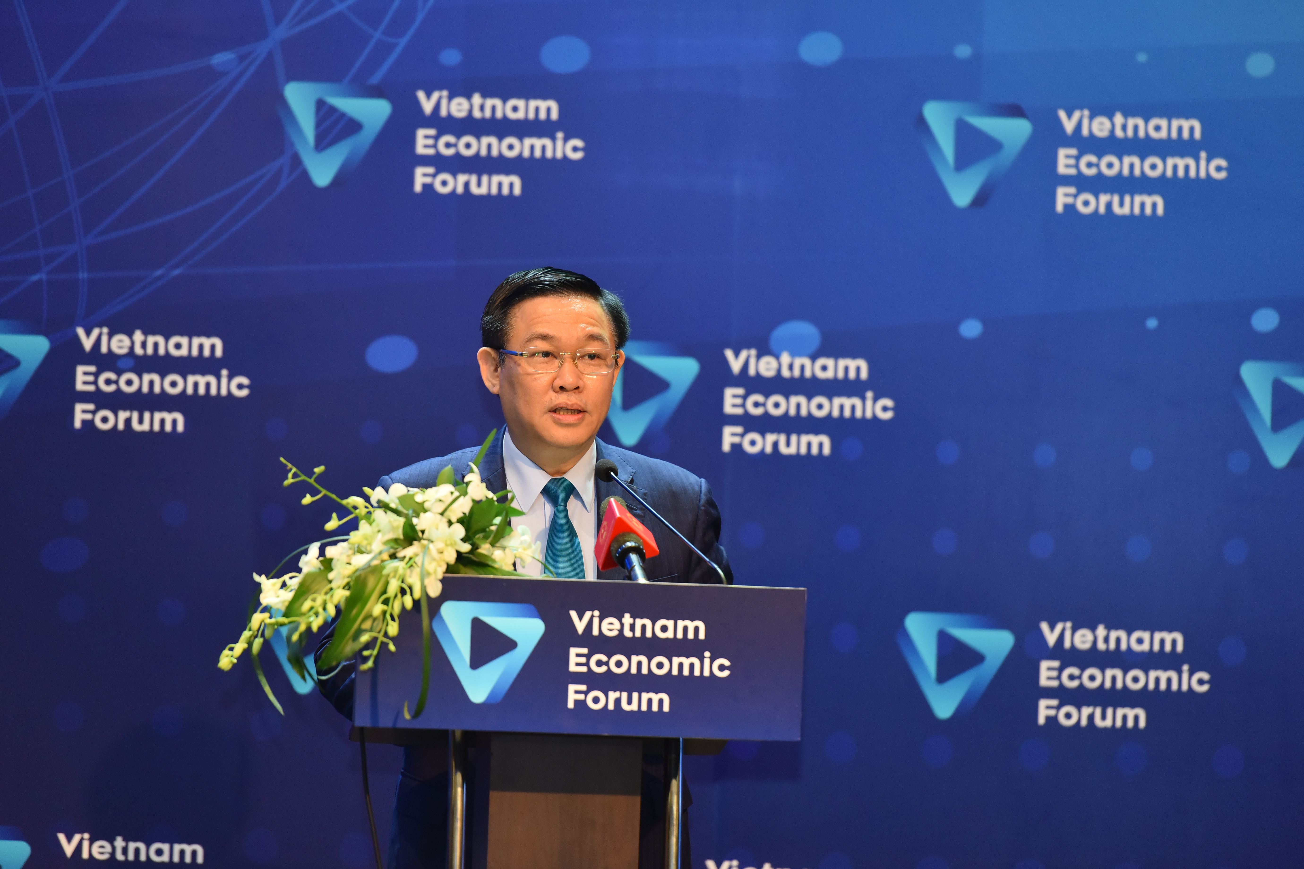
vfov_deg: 6.9
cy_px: 434
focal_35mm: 200
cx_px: 652
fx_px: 7244
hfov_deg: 10.3
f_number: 3.2
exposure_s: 1/160
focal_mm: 200
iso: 1600
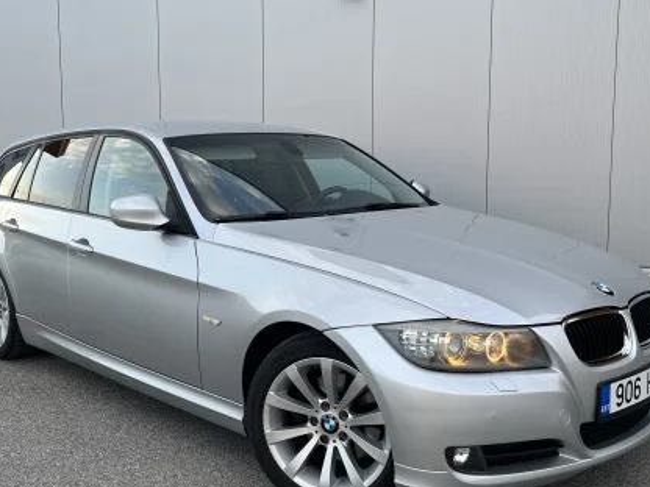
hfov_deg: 46.8
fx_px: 751
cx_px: 322
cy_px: 247
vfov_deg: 36.0
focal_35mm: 40
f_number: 1.6
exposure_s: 1/375
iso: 50
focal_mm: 5.1
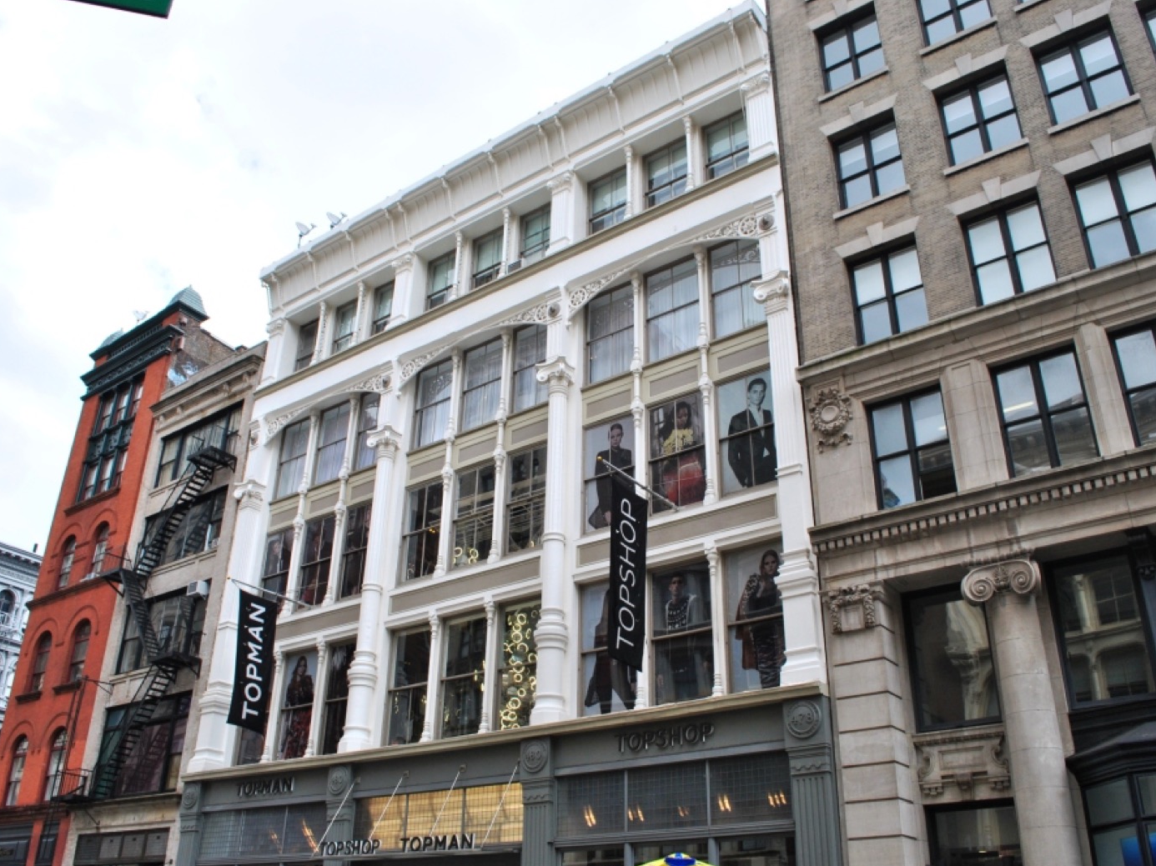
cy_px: 444
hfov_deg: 60.0
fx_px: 1002
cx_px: 575
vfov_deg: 46.8
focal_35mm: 30
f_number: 10
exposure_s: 1/200
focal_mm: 18
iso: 200
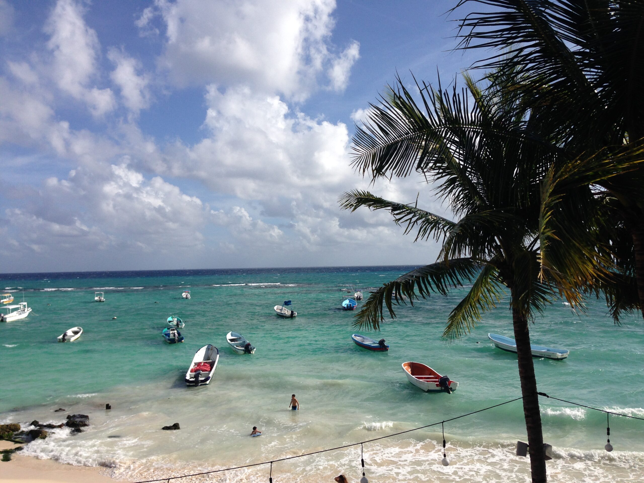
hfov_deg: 55.4
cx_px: 322
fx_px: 614
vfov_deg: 42.9
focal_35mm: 33
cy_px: 242
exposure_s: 1/2857
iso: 50
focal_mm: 4.12
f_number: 2.4
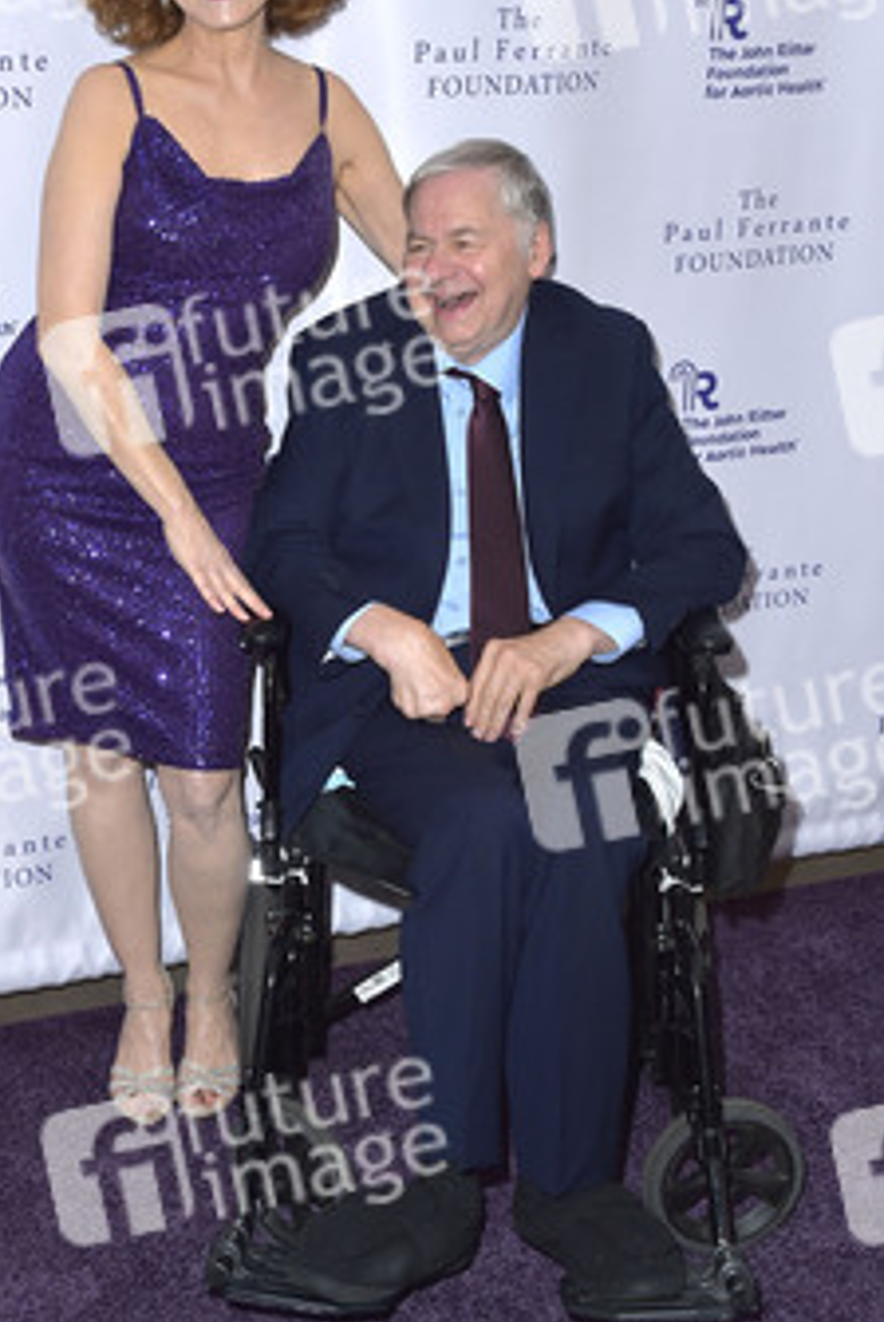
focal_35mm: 43
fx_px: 1580
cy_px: 560
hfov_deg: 31.2
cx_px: 361
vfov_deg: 45.3
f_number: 6.3
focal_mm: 36
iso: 400
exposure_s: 1/250
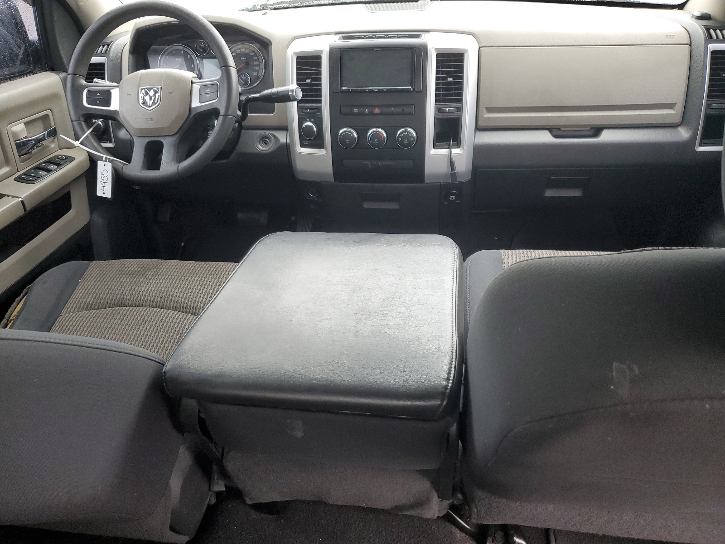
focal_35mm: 26
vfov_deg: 53.1
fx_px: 545
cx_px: 362
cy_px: 272
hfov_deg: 67.3
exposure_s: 1/120
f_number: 1.5
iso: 91
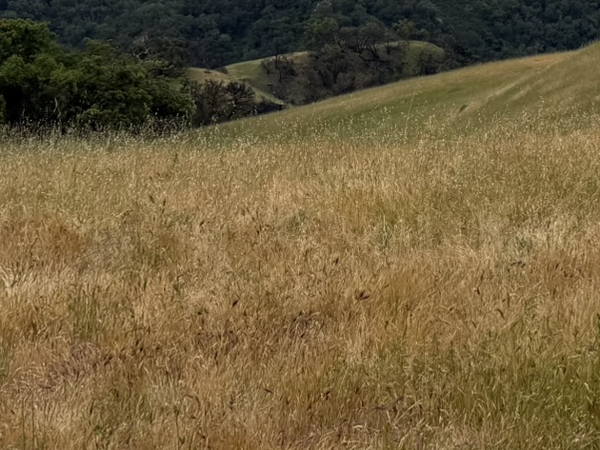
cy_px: -192
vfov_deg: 17.3
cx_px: 845
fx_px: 1352
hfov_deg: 21.7
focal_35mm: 78
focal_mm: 6.76
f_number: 1.78
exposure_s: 1/7353
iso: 80
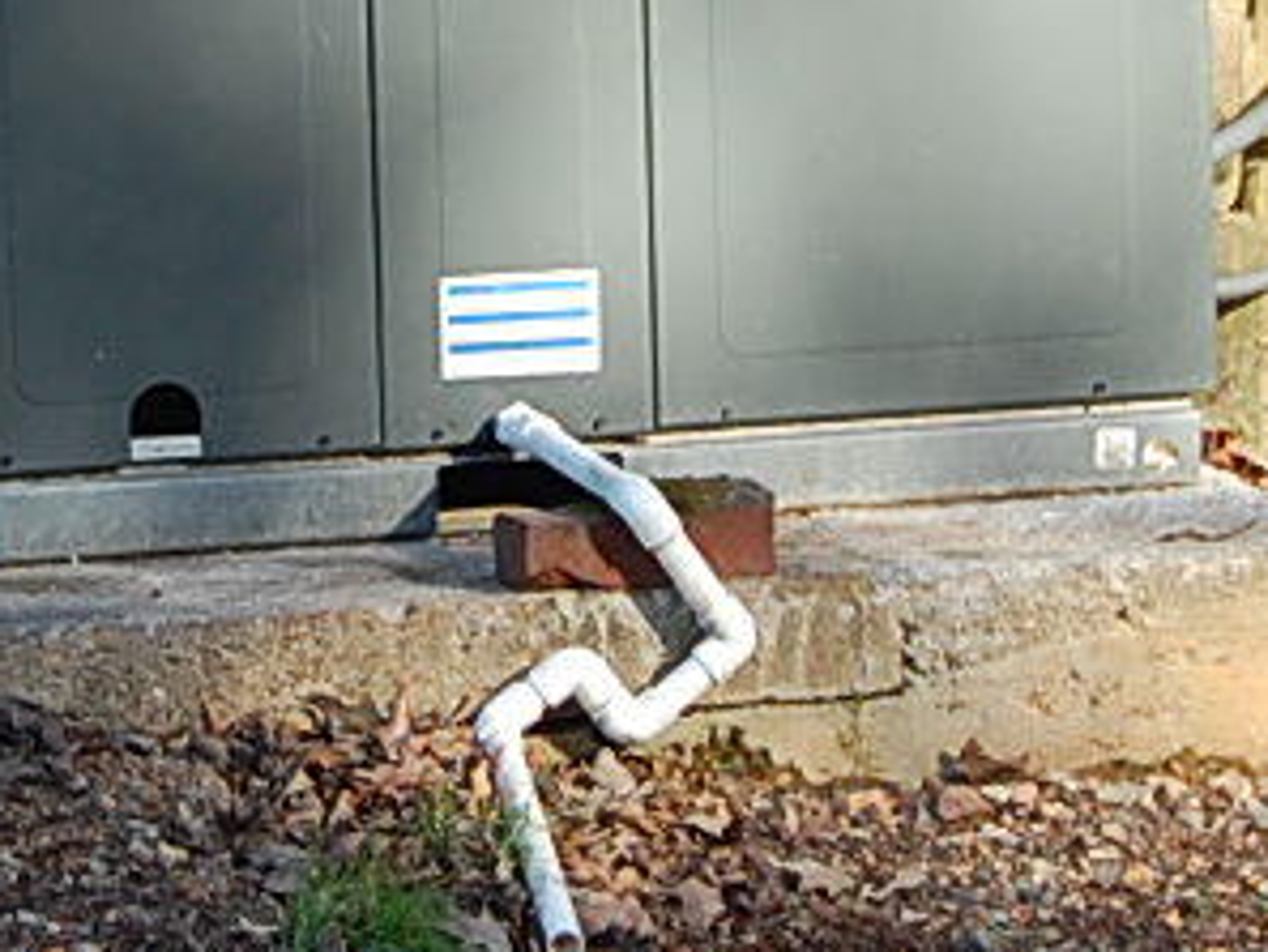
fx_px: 10151
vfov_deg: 5.4
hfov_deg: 7.1
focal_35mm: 277
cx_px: 226
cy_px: -94
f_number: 5.6
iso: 220
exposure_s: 1/125
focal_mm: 38
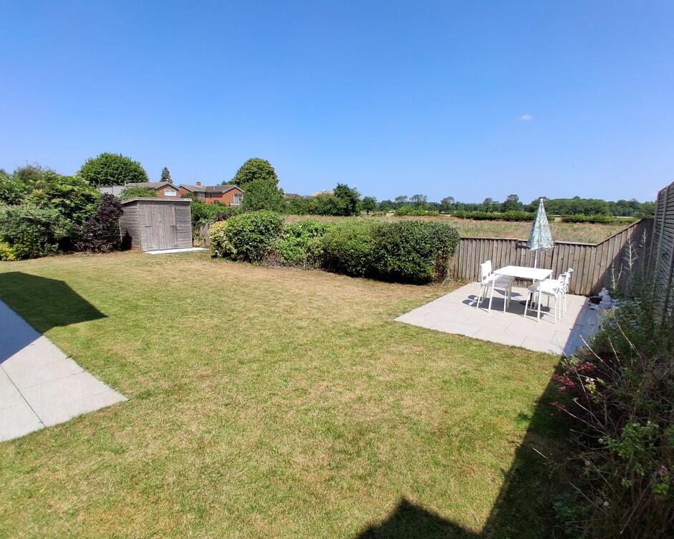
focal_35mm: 18
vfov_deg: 73.8
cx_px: 332
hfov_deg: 86.4
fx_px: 359
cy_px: 266
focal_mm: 1.4
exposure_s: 1/1255
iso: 50
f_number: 2.2
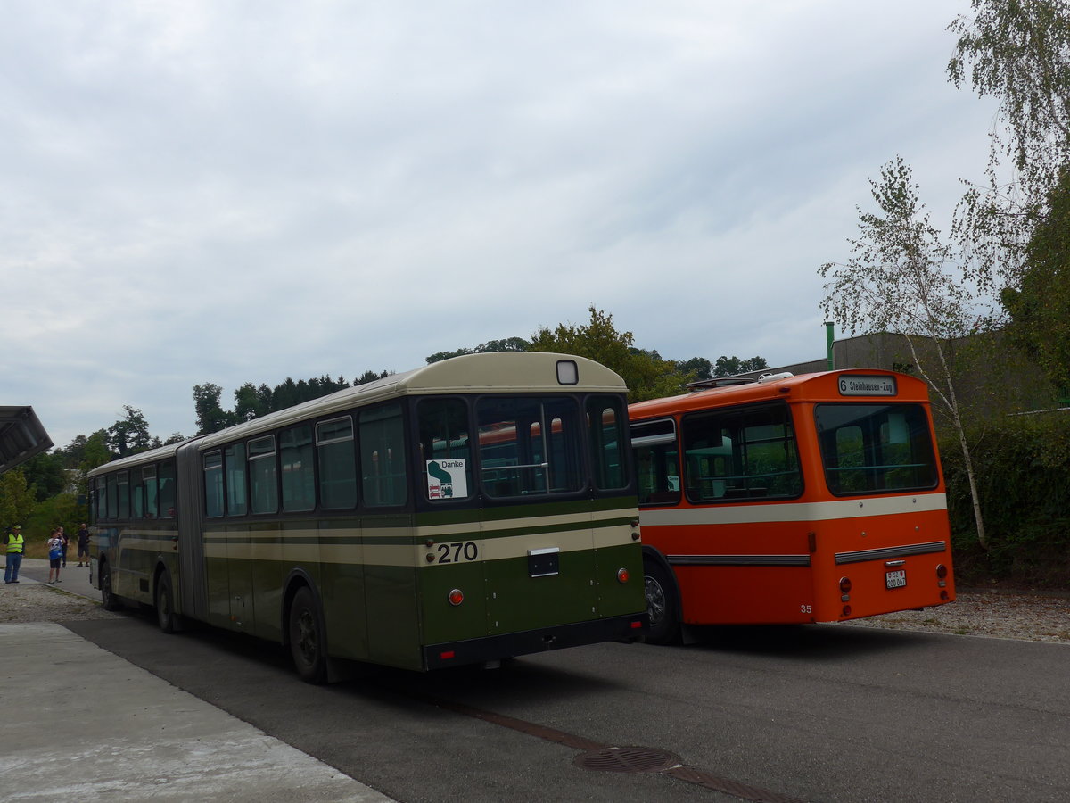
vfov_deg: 41.8
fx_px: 1051
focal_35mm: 34
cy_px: 402
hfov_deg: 54.0
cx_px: 535
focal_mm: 7
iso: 80
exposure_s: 1/1000
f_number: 2.8
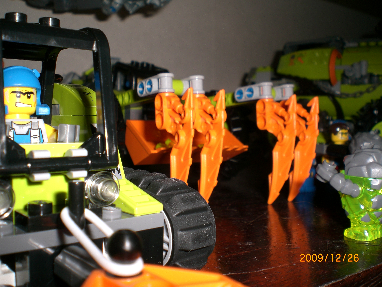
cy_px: 144
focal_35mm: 38
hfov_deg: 49.0
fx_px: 419
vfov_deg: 37.7
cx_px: 191
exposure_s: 1/60
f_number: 4.4
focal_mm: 6.3
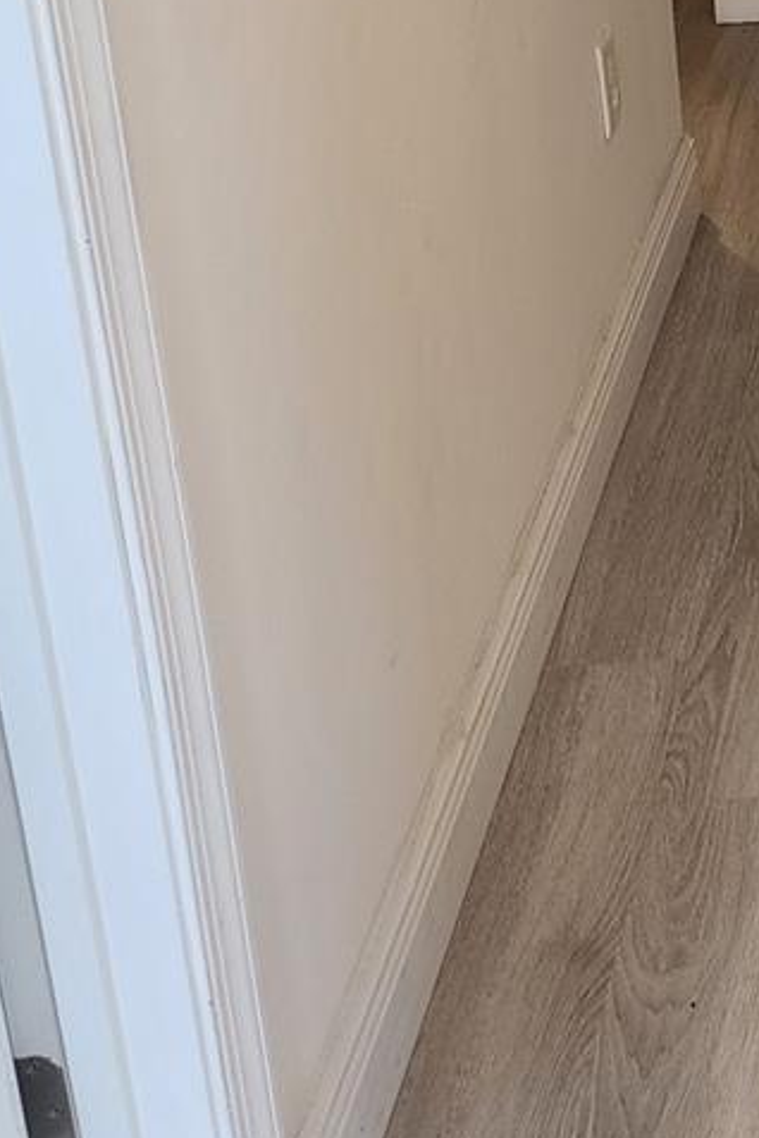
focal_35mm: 77
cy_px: -33
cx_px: 1239
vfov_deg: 24.9
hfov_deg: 15.8
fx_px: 2435
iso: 125
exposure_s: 1/120
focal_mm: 6.4
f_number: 1.8
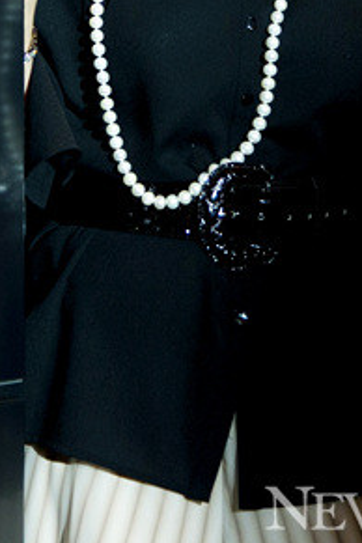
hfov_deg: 8.9
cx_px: 207
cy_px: -10
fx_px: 2338
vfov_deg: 13.1
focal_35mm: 155
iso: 800
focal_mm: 75
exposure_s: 1/60
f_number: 4
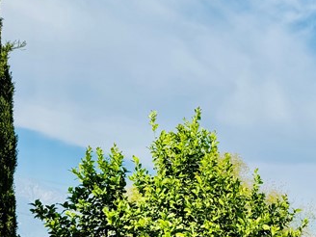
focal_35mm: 75
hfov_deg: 23.0
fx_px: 685
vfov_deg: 18.2
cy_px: 317
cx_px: 414
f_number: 1.78
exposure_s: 1/5814
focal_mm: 6.76
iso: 80
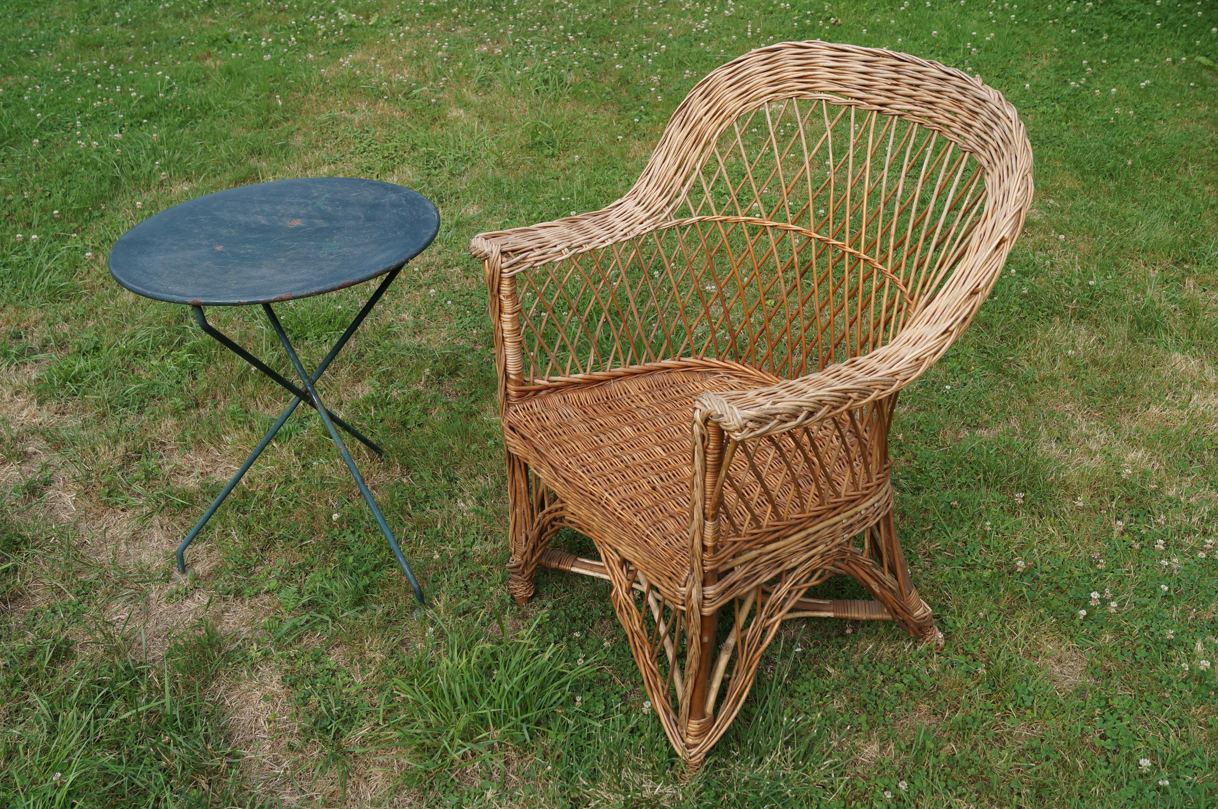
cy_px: 404
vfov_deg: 36.8
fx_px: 1217
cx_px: 609
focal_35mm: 36
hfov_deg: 53.2
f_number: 7.1
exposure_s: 1/200
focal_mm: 24
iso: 100
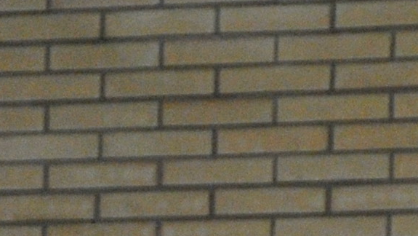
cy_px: 895
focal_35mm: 1080
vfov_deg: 1.1
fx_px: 11975
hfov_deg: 2.0
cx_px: -356
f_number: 5.6
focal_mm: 102
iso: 800
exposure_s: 1/200
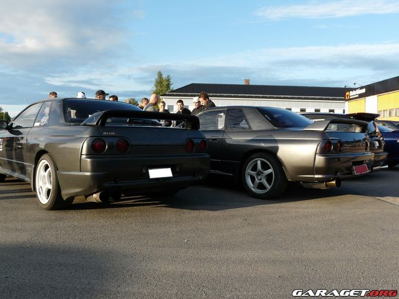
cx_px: 200
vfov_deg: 45.4
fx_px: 357
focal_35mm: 31
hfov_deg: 58.4
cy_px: 150
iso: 100
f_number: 4.5
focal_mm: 5.1
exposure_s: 1/250
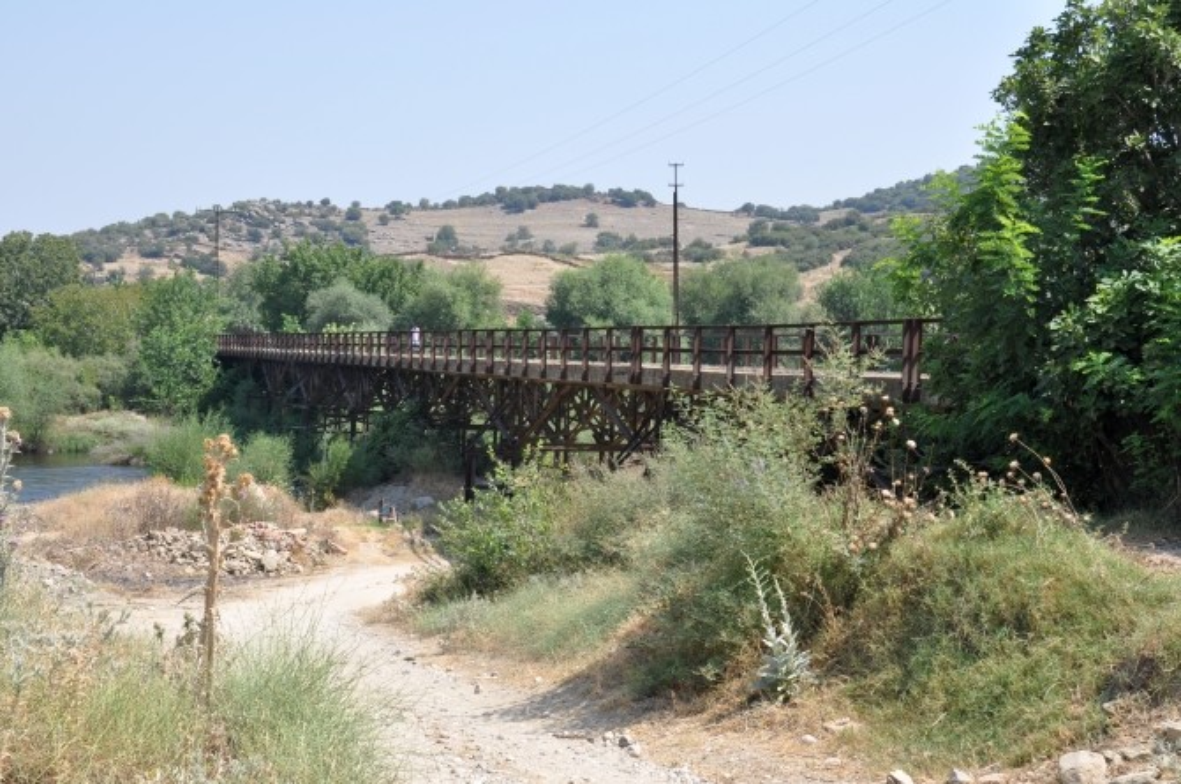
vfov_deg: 23.7
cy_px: 392
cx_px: 590
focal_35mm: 57
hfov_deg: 35.1
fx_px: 1868
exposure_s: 1/160
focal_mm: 38
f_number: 13
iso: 200
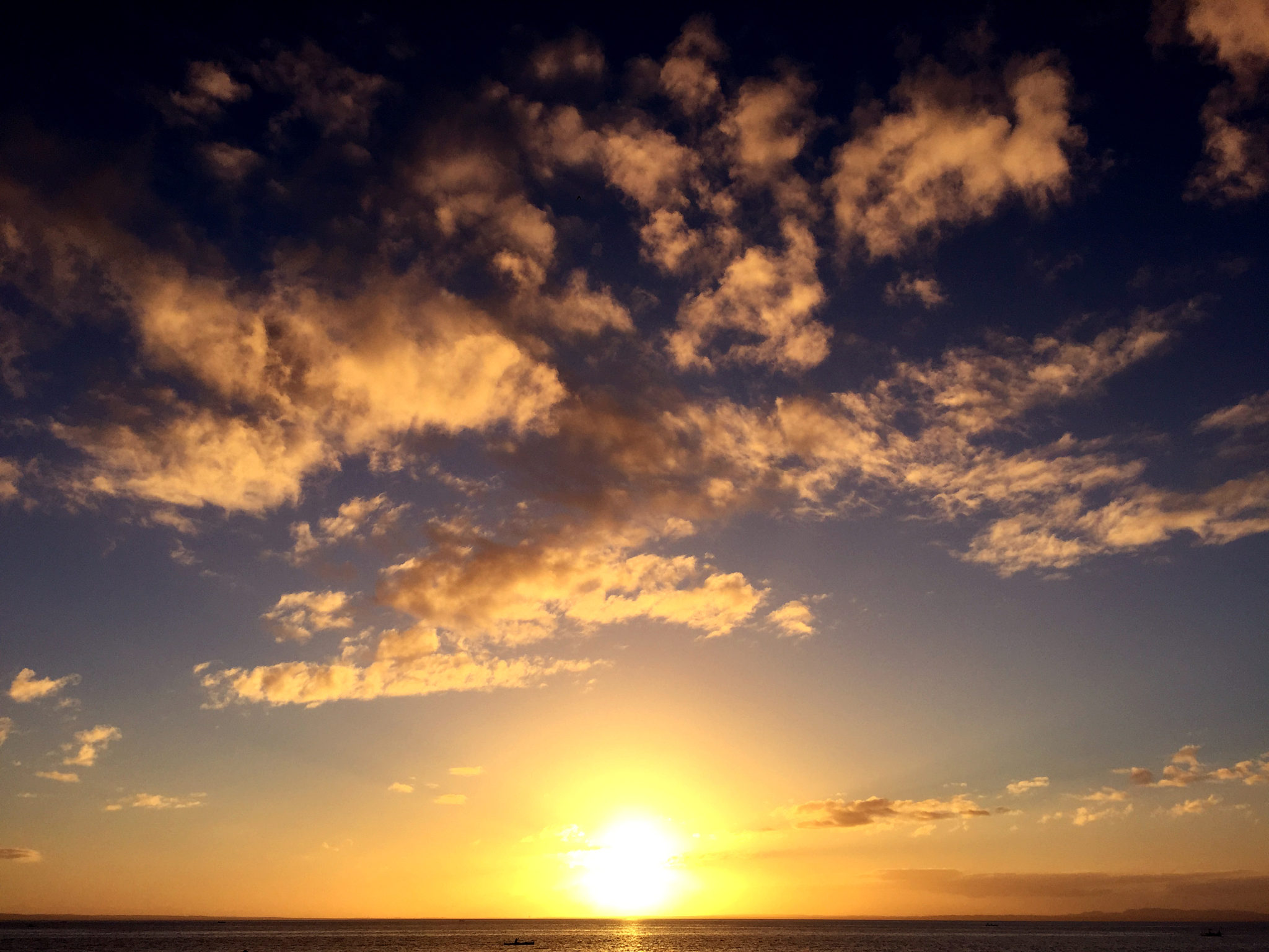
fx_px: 1063
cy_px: 476
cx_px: 634
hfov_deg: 61.7
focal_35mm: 29
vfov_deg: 48.2
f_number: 2.2
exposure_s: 1/3300
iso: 32
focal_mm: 4.15
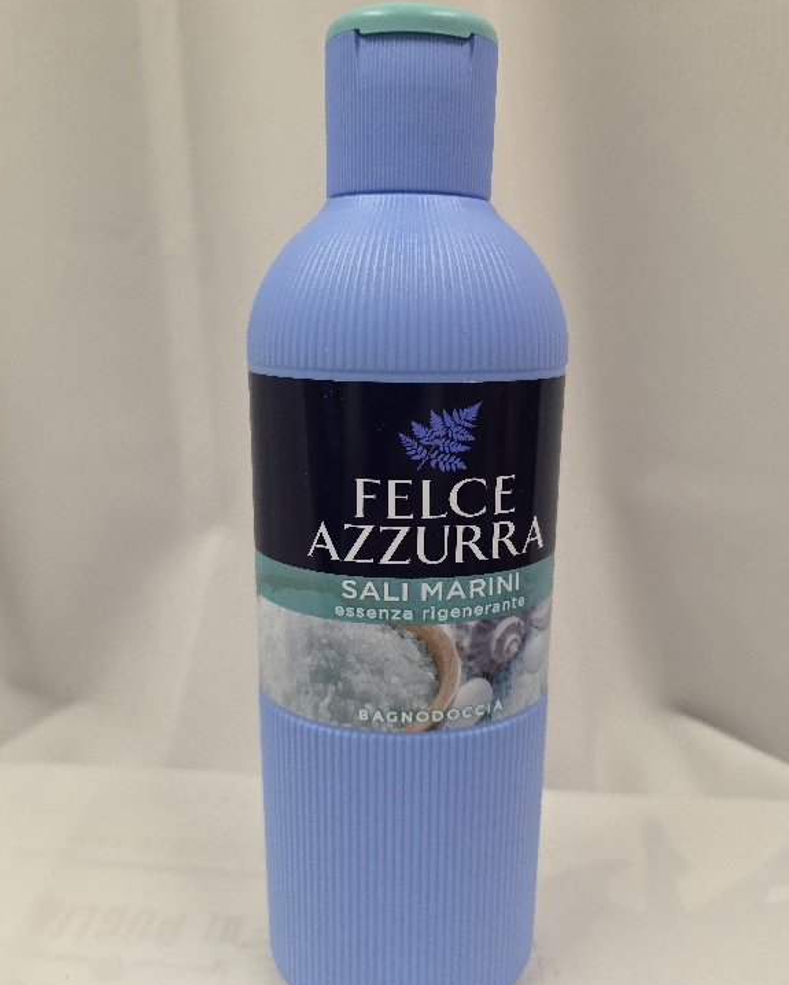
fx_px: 729
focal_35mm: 25
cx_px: 401
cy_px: 497
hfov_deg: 56.8
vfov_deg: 68.1
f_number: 1.7
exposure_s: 1/101
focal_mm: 6.3
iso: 400
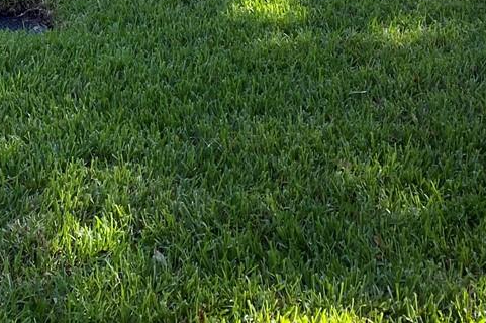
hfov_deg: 22.2
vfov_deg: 13.5
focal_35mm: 90
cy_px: -265
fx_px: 1214
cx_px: 58
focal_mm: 4.25
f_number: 1.8
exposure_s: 1/166
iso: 32
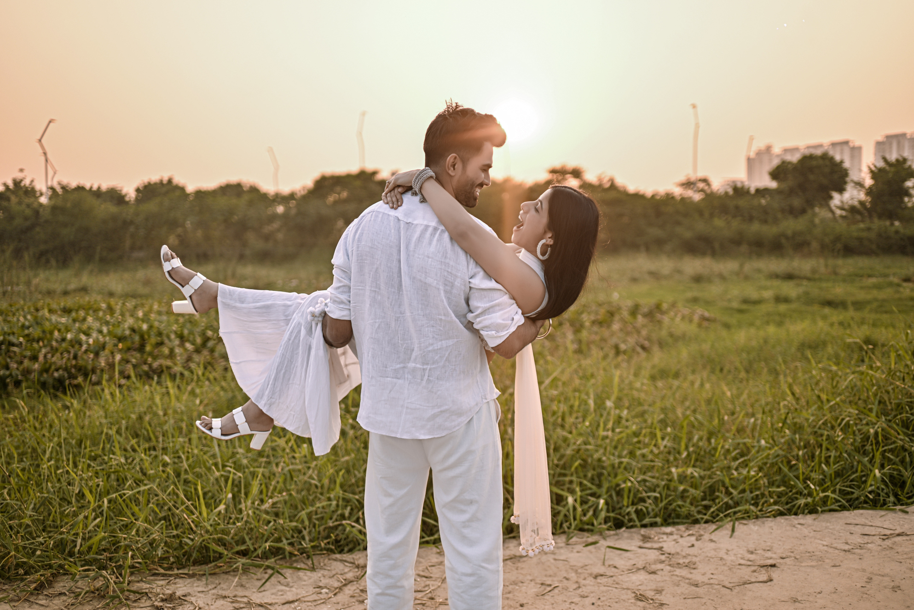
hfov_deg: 54.4
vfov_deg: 37.9
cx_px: 457
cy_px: 305
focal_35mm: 35
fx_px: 889
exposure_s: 1/1250
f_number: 1.4
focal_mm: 35
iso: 125
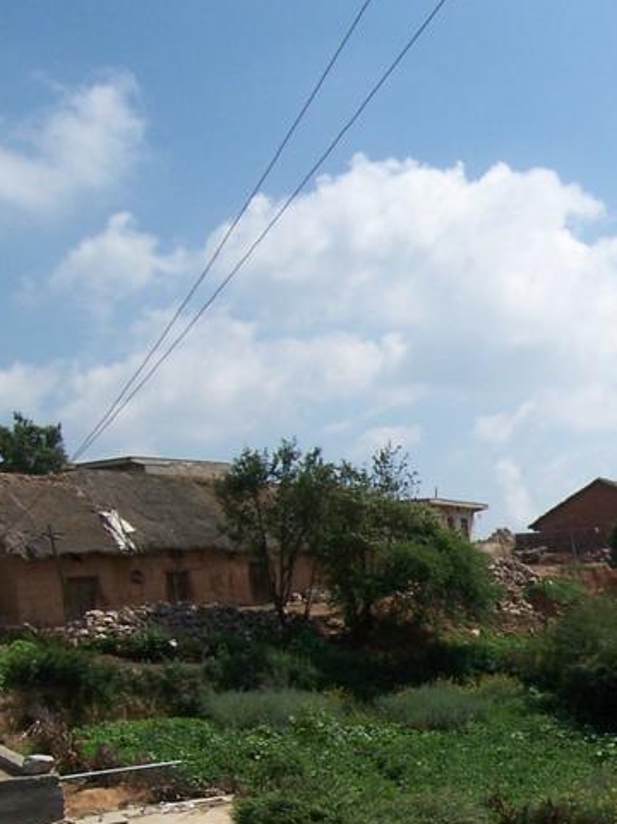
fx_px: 1166
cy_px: 653
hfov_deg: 26.8
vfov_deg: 37.6
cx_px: 708
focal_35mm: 49
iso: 64
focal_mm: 3.8
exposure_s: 1/500
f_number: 5.6
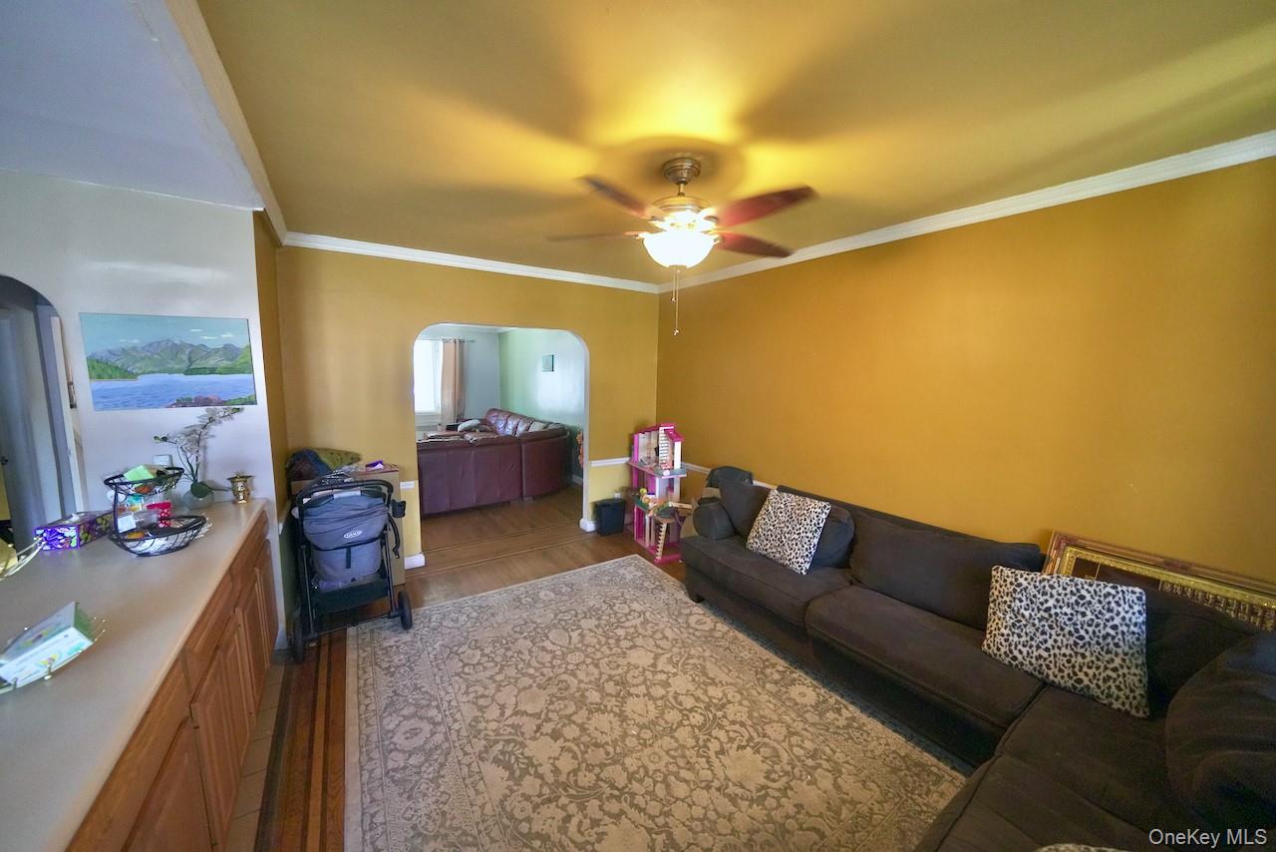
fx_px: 425
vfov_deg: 90.0
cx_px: 638
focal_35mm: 12
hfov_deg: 112.6
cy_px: 426
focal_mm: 12
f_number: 4
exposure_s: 1/80
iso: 4000
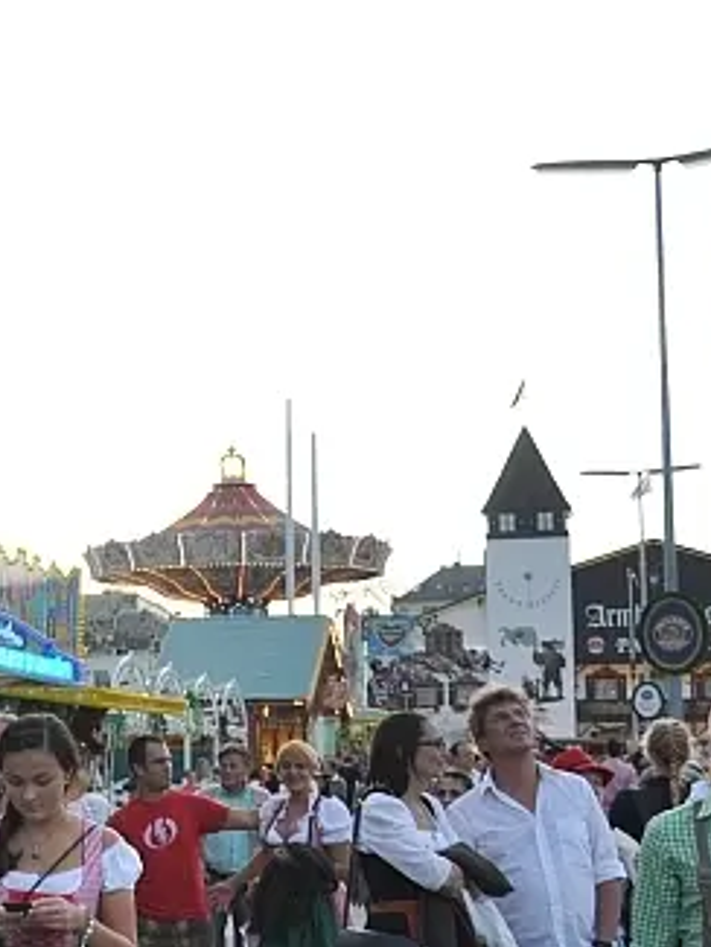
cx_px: -353
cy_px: 605
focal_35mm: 78
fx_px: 2135
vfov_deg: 24.9
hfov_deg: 17.1
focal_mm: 22
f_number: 5.6
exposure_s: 1/125
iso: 200
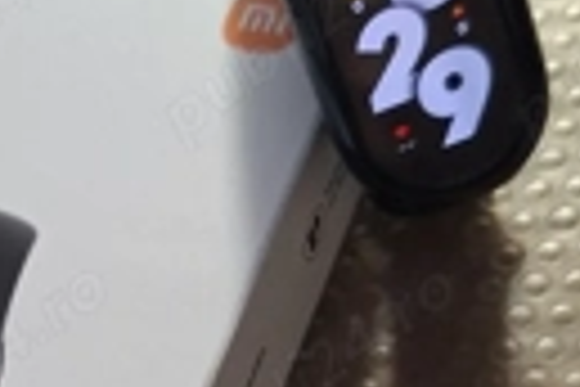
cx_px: 49
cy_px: 432
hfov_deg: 26.4
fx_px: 1192
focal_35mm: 74
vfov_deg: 17.7
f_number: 1.8
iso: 320
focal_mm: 5.54
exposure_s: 1/100
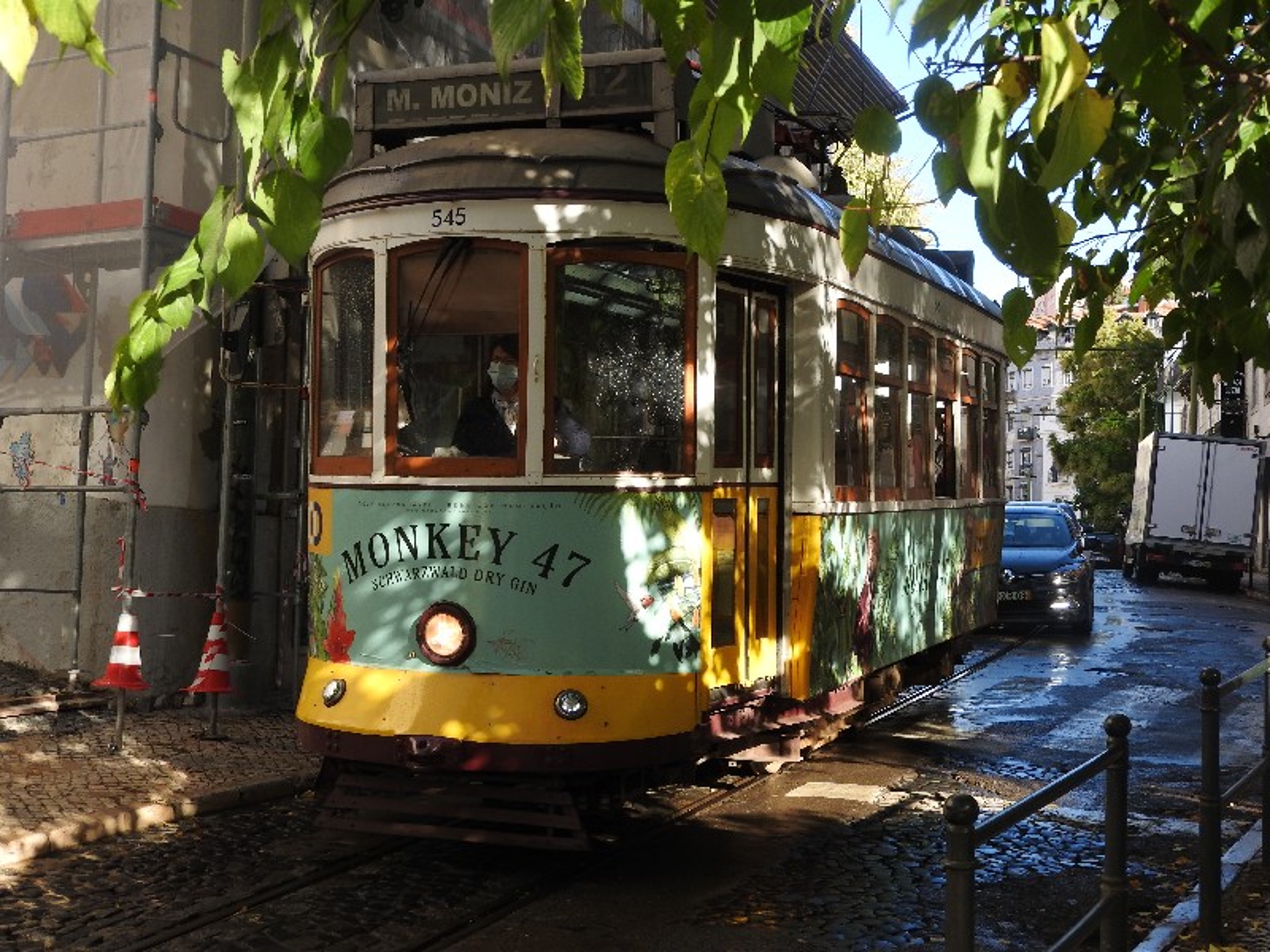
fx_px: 1834
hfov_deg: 38.2
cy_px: 476
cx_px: 635
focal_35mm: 50
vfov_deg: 29.1
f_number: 4
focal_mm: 9
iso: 100
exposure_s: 1/250
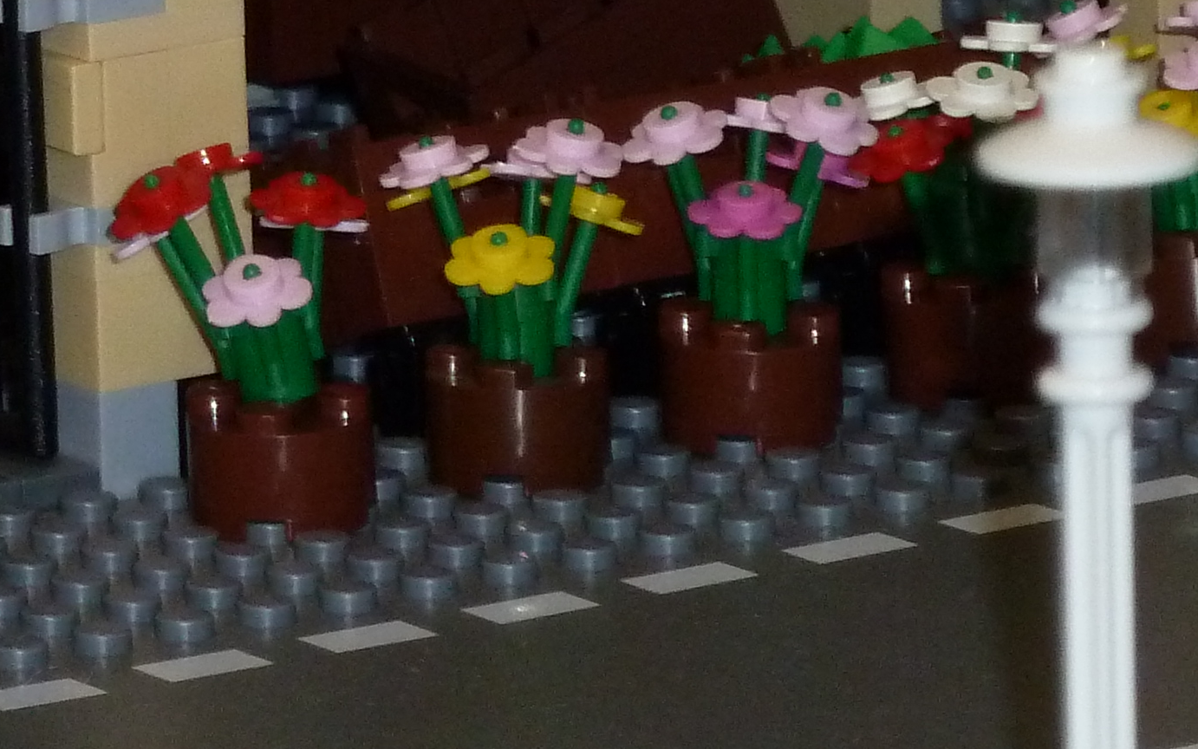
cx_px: -233
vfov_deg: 2.9
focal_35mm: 451
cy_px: -312
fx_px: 14726
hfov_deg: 4.6
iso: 320
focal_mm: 24.1
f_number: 4.5
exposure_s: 1/40
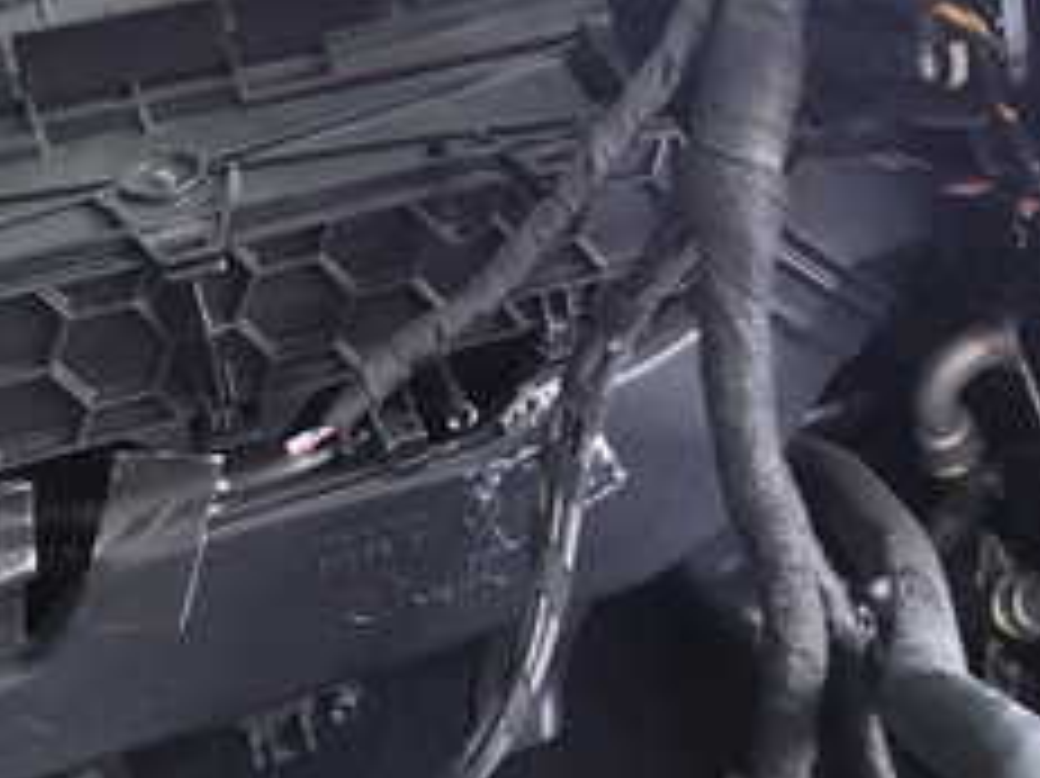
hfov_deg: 29.3
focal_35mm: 65
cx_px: 806
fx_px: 1952
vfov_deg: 22.4
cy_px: 216
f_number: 2
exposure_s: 1/40
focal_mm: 4.5
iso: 200
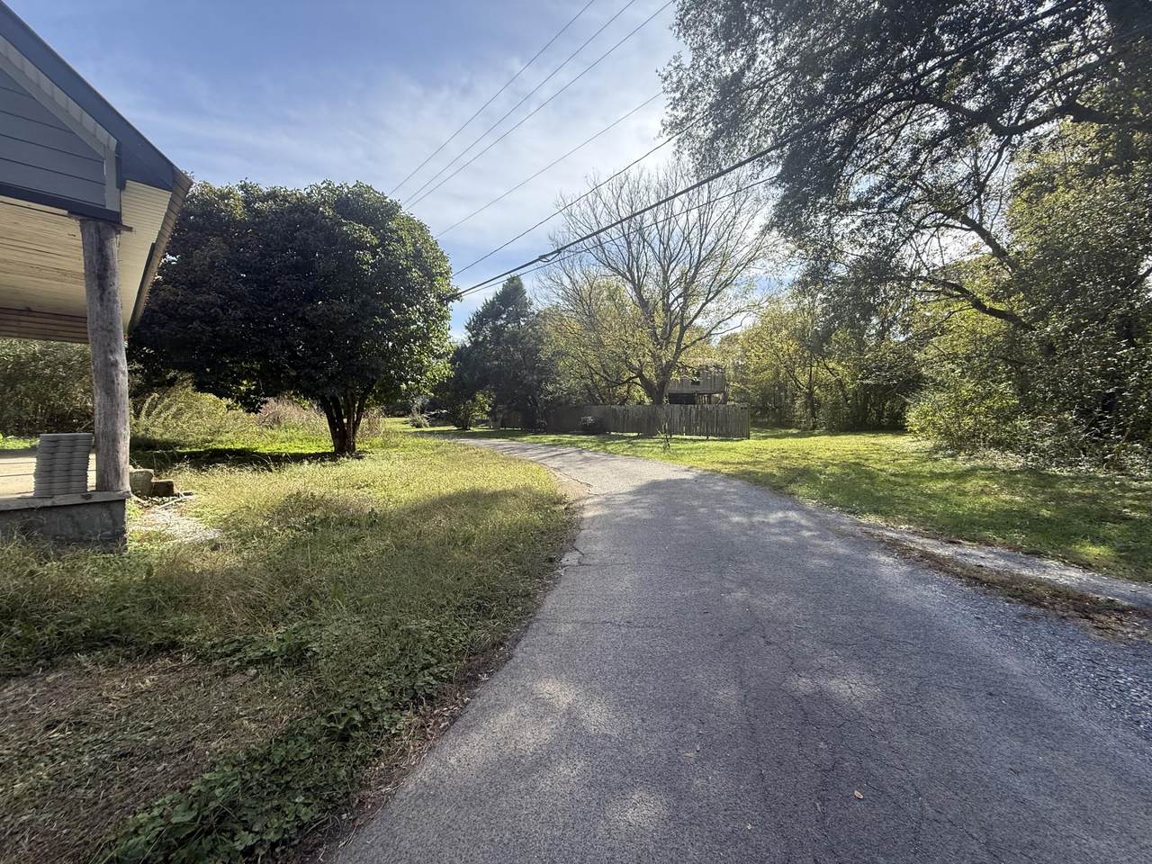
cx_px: 576
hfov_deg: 102.1
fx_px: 466
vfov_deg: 85.7
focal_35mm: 14
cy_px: 432
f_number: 2.2
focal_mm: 2.22
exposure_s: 1/1001
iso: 64
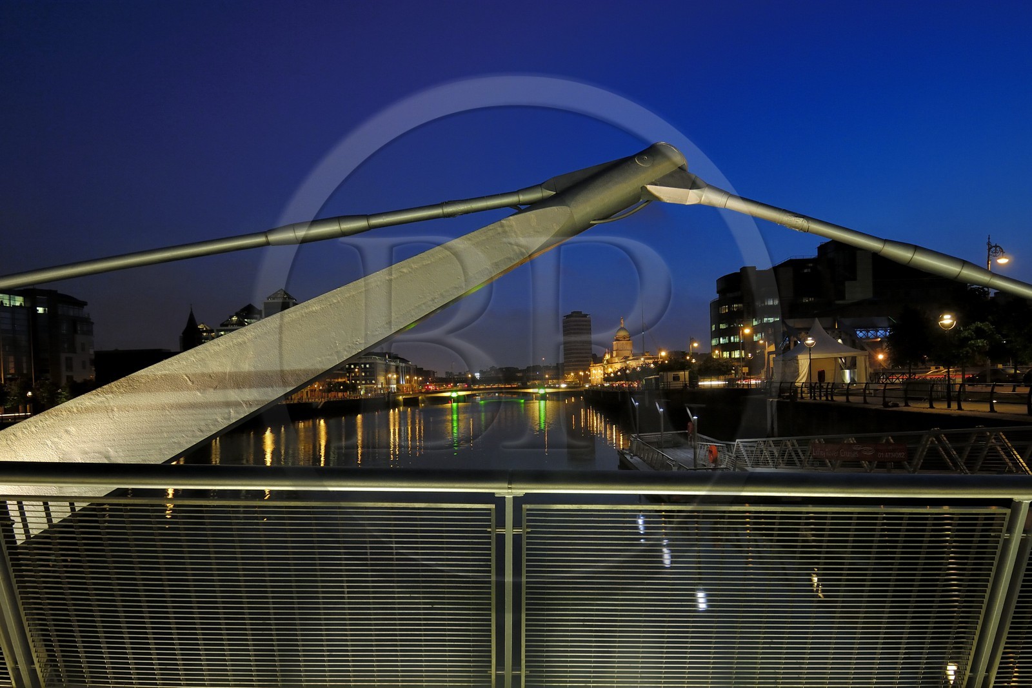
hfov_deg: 90.0
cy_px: 344
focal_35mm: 18
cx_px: 516
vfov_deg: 67.4
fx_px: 516
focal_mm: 12
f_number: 7.1
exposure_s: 1.1
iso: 100
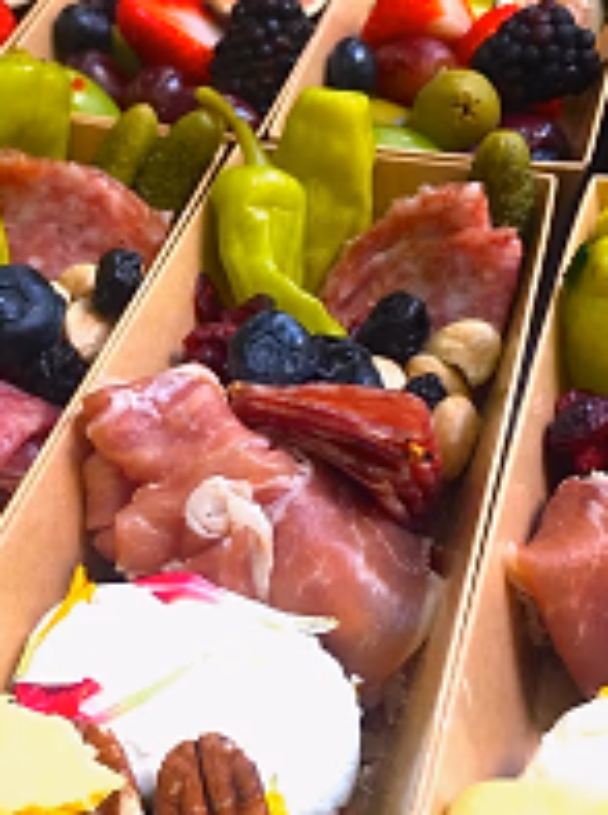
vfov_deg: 32.7
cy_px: 455
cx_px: 145
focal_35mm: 59
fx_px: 1386
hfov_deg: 24.4
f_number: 2.2
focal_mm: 4.15
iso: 32
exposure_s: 1/30
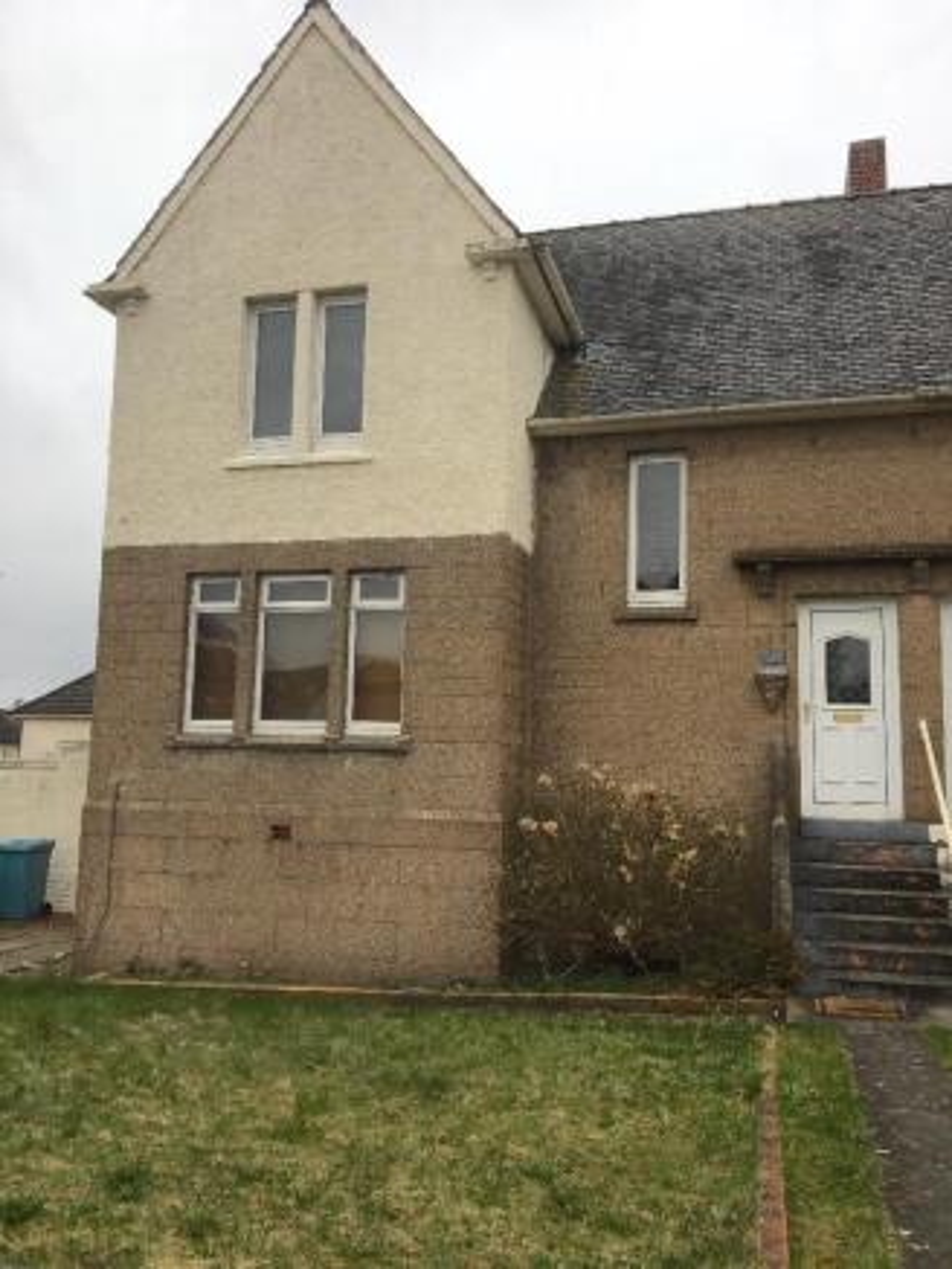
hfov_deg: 48.2
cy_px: 634
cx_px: 476
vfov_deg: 61.6
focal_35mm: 29
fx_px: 1063
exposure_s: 1/270
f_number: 2.2
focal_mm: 4.15
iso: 25
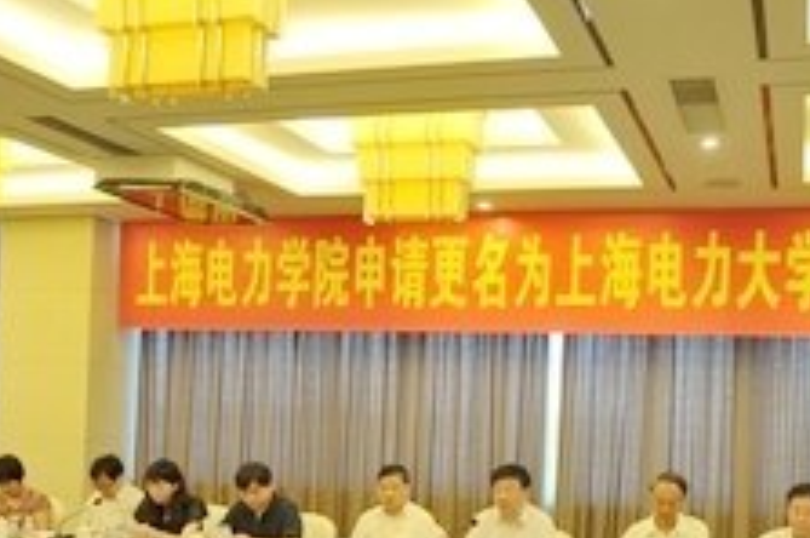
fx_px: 966
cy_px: 418
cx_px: 541
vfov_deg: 30.5
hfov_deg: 44.8
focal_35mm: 43
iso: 1250
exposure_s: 1/80
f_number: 4.5
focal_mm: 24
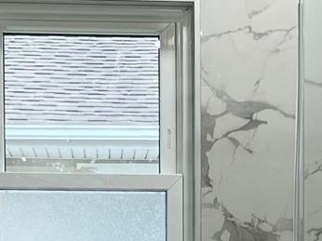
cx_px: 216
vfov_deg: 9.4
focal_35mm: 154
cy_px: 327
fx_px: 1432
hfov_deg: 12.8
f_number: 1.5
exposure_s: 1/120
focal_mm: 5.7
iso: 64
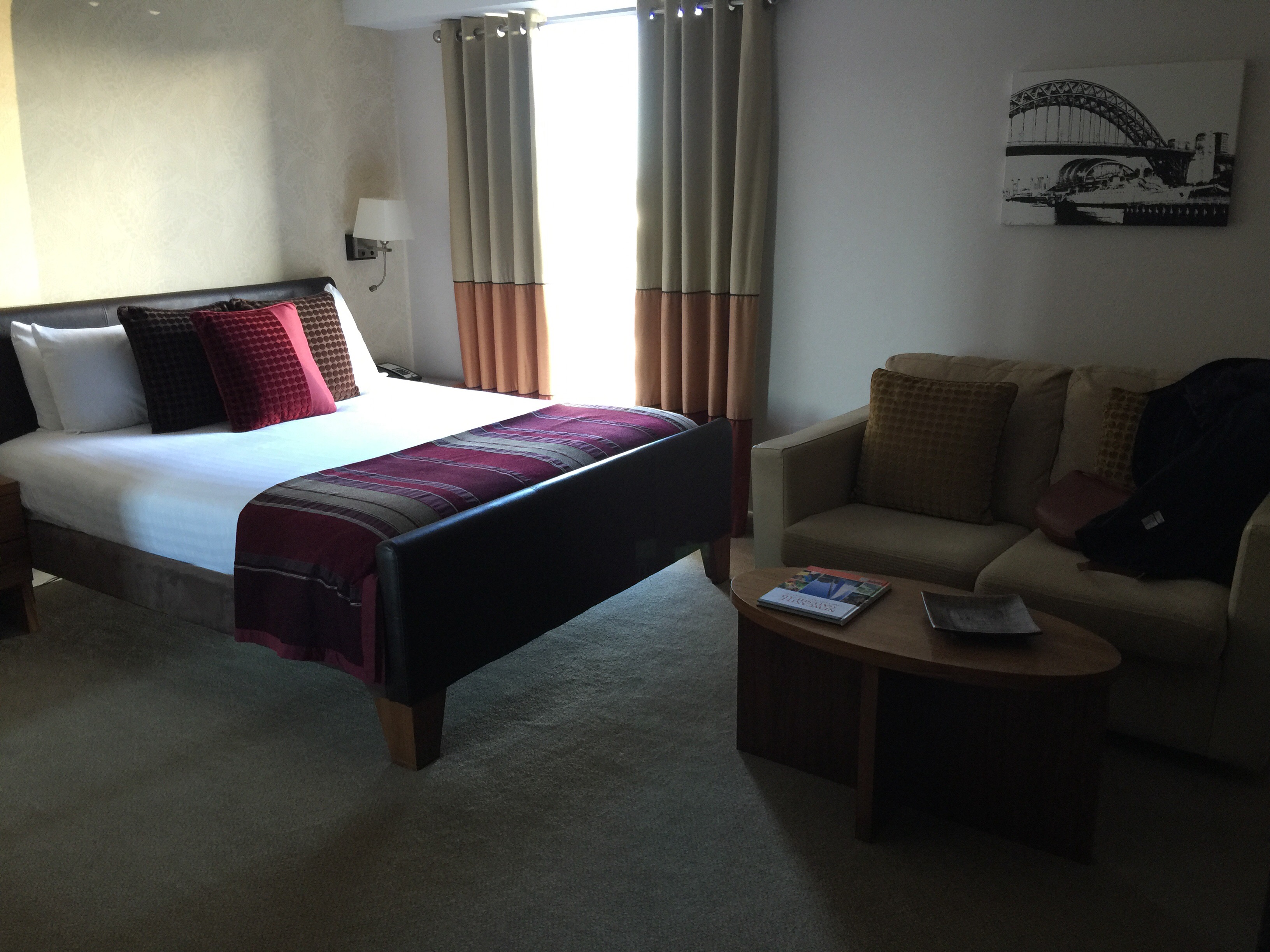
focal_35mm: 29
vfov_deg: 48.2
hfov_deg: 61.7
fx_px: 1064
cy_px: 476
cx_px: 635
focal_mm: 4.15
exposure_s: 1/17
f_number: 2.2
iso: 80
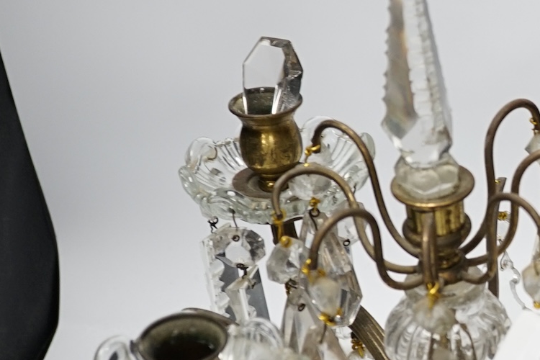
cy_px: 234
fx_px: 2025
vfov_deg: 10.2
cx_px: 785
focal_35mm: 135
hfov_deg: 14.3
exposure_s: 1/60
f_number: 3.5
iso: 320
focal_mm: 30
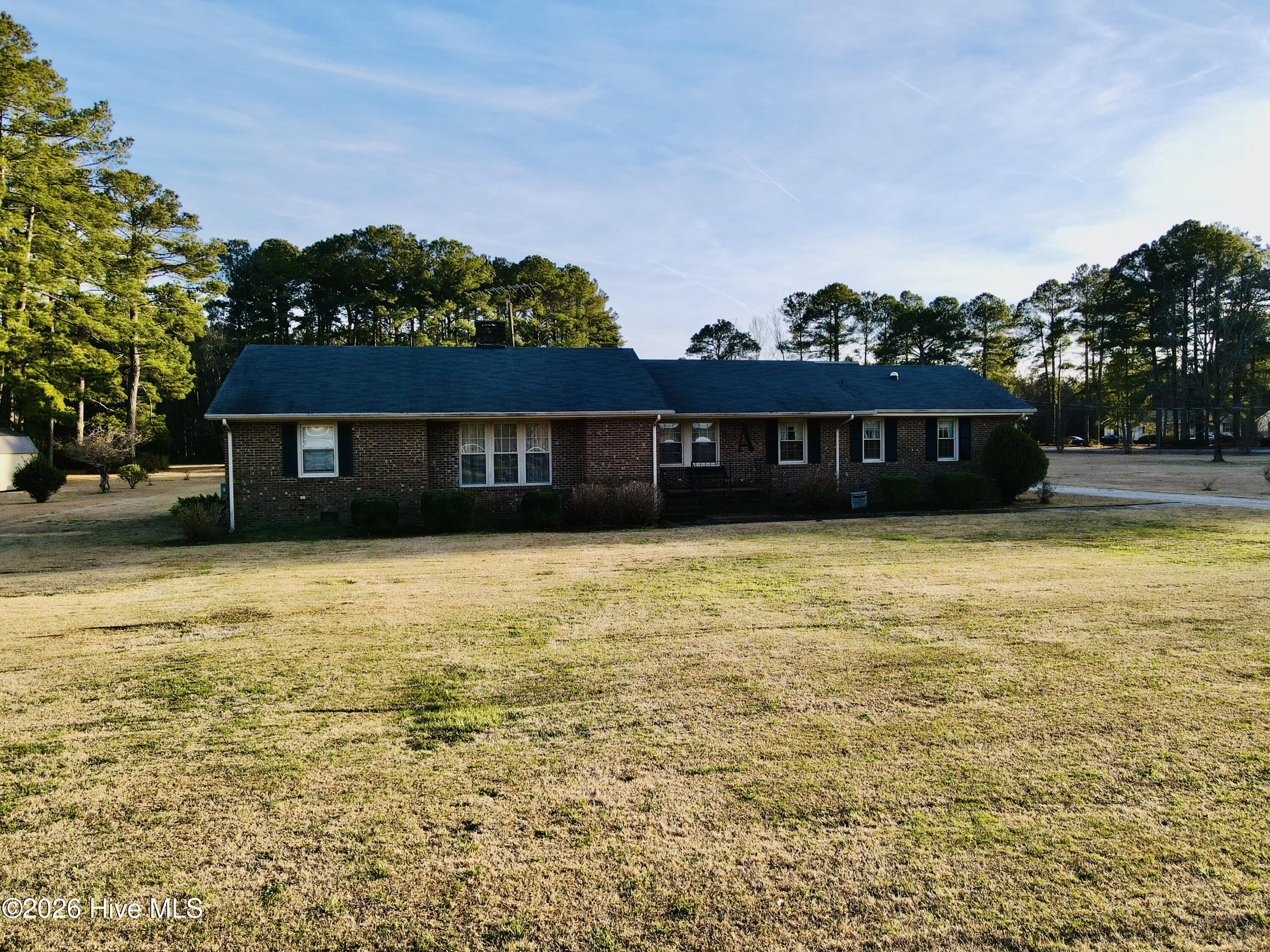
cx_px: 635
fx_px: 881
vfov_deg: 56.8
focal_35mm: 24
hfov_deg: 71.6
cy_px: 476
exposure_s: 1/320
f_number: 2.8
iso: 100
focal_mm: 4.5
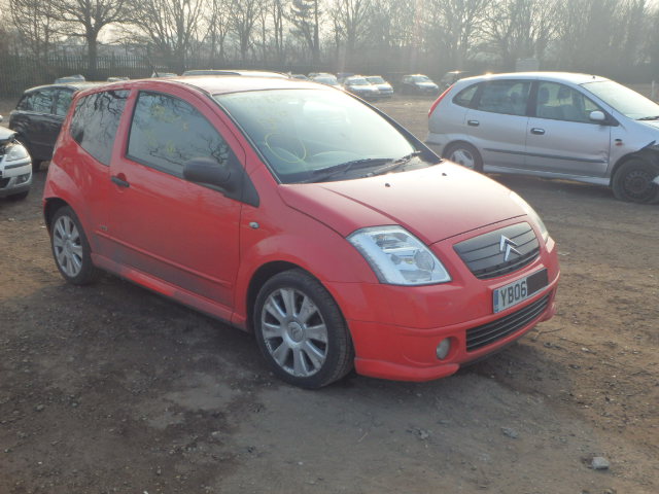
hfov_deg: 51.4
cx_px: 330
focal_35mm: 36
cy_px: 247
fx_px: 685
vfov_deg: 39.7
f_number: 4.5
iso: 125
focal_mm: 6.4
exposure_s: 1/400
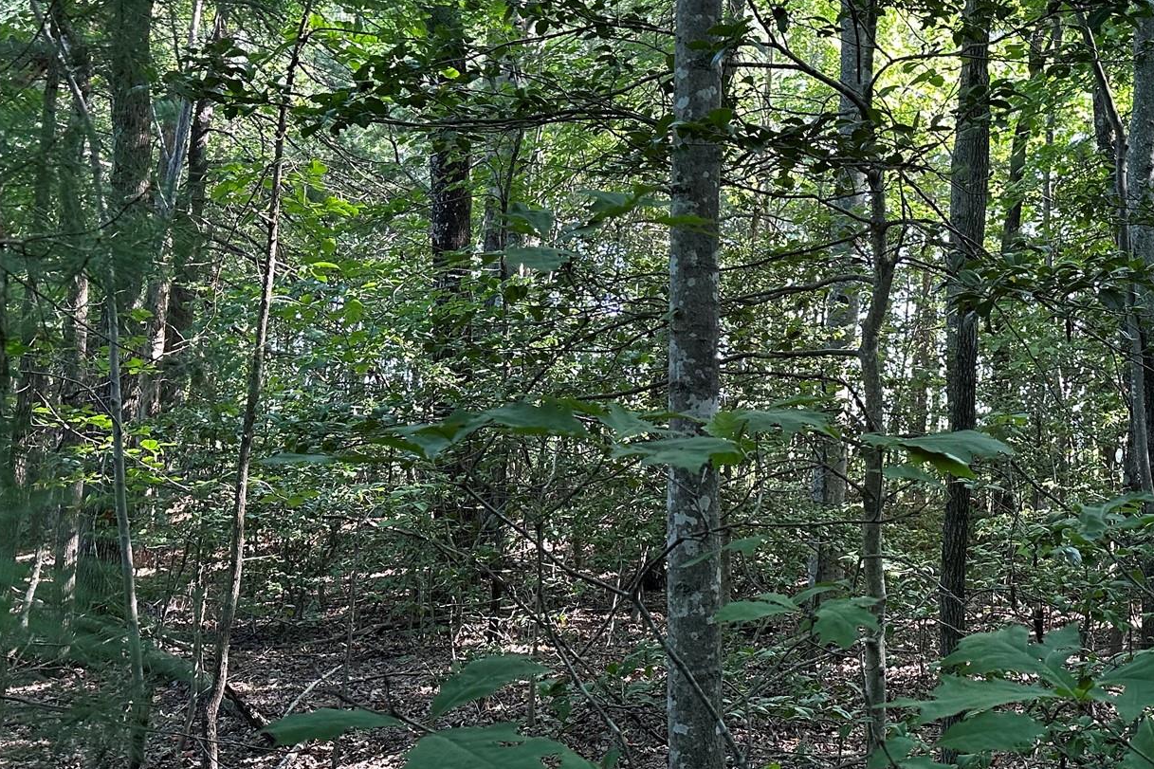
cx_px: 830
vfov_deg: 31.8
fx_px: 1346
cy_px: 317
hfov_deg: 45.2
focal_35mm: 42
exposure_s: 1/121
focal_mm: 6.86
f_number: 1.78
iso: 200
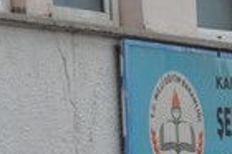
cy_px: 86
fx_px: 4023
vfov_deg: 2.2
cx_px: 239
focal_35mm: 625
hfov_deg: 3.3
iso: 1250
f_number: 14
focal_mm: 90
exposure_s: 1/800
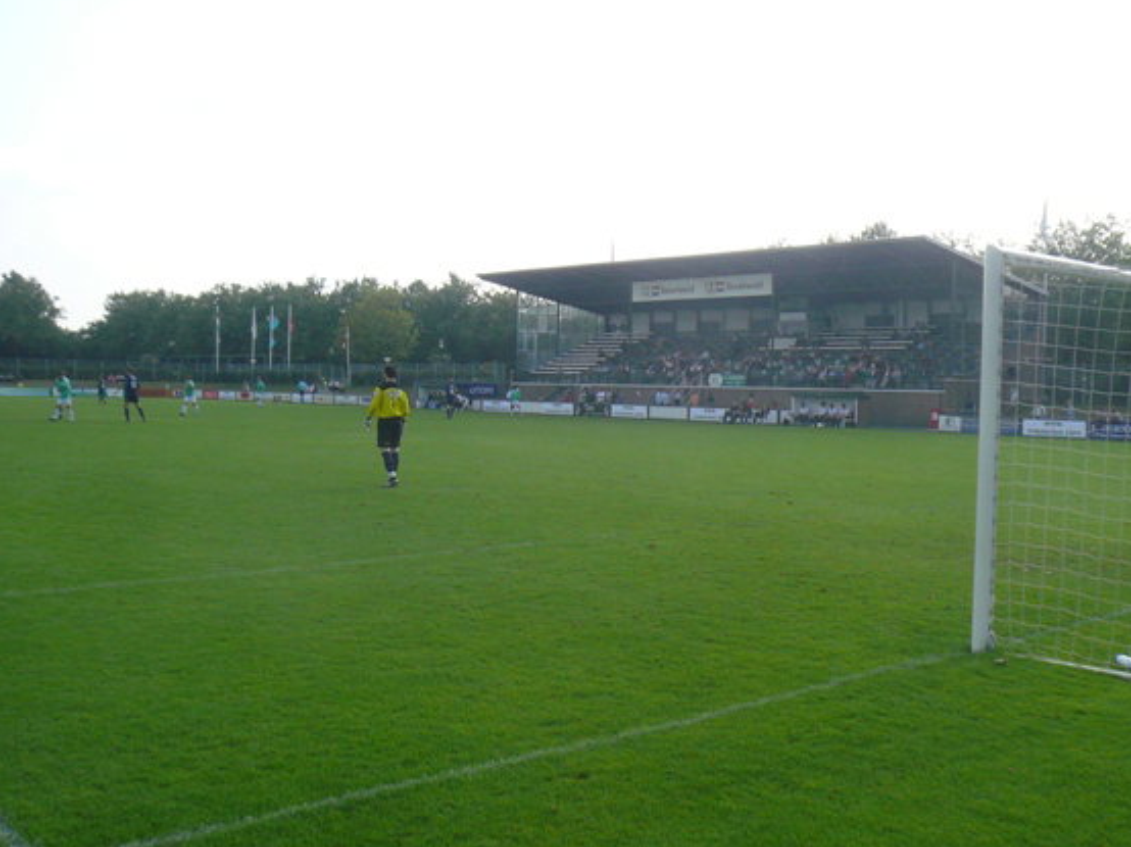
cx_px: 608
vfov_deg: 36.8
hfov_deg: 47.8
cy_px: 394
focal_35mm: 39
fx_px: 1274
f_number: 8
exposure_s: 1/125
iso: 100
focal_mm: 4.9
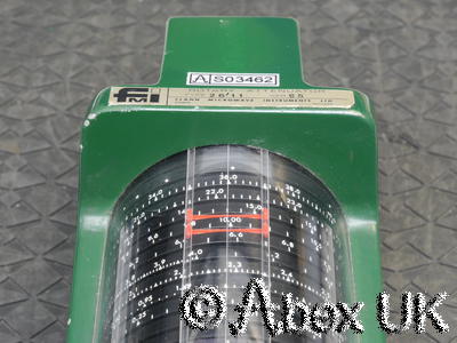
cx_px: 228
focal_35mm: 110
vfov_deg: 13.5
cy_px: 172
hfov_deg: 17.9
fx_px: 1452
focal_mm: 55
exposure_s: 1/3.2
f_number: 11
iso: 400
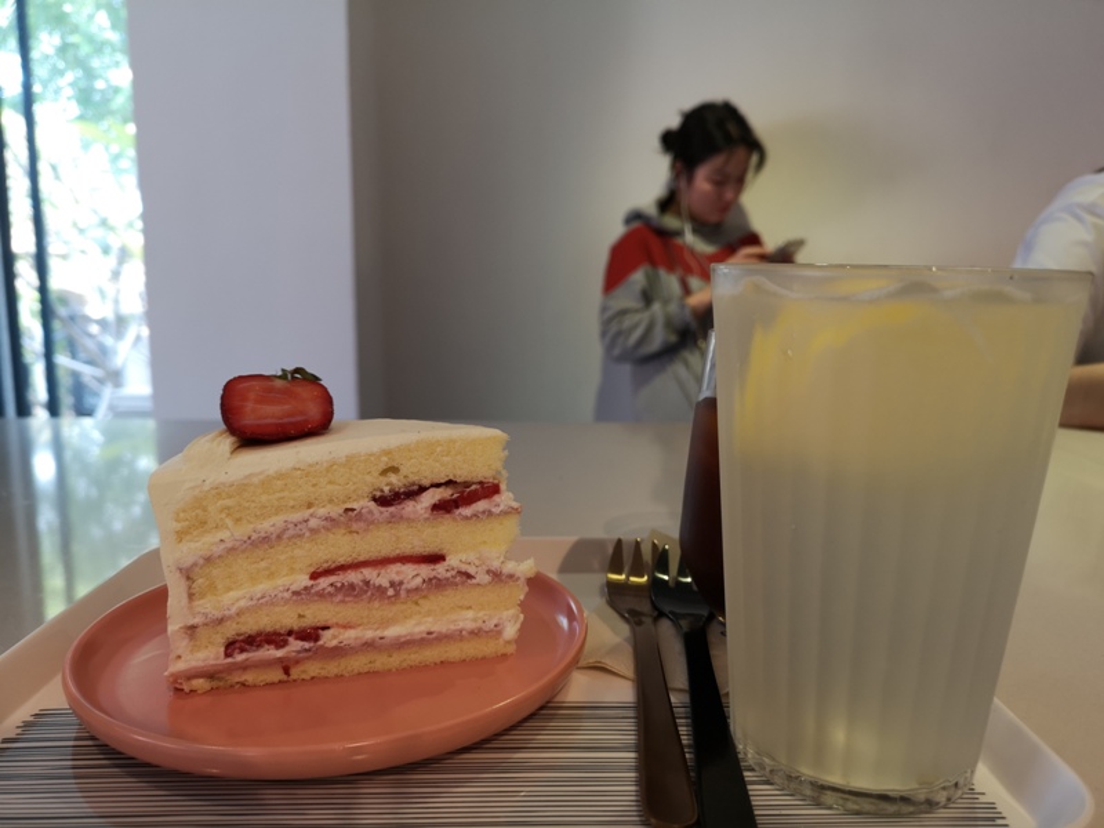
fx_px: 861
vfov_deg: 51.4
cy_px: 414
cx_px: 552
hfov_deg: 65.3
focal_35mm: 27
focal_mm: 3.95
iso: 64
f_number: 1.8
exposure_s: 1/50
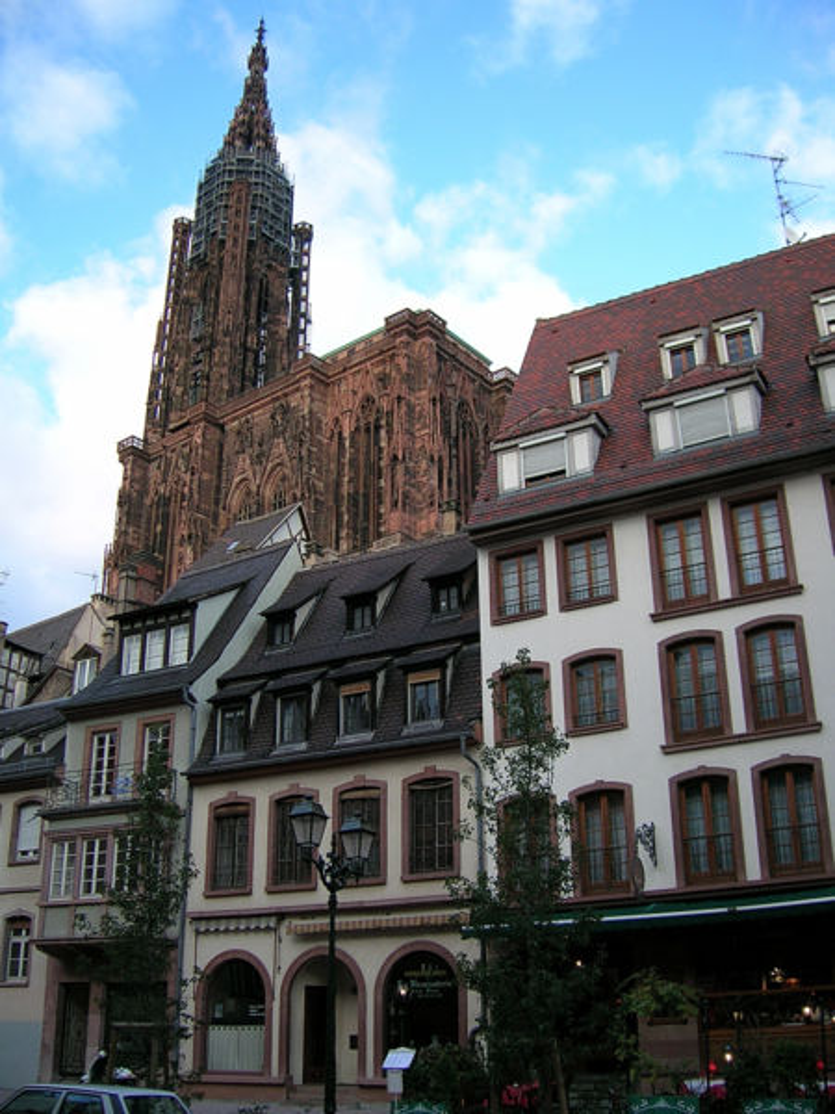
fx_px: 1126
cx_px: 418
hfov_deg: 40.7
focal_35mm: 35
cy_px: 557
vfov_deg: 52.6
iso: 50
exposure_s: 1/198
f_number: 2.8
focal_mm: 5.4
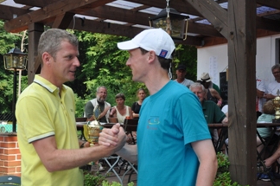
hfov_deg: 36.8
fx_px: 419
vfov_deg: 24.9
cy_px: 113
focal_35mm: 54
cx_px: 112
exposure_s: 1/1000
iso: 400
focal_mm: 26
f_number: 4.5
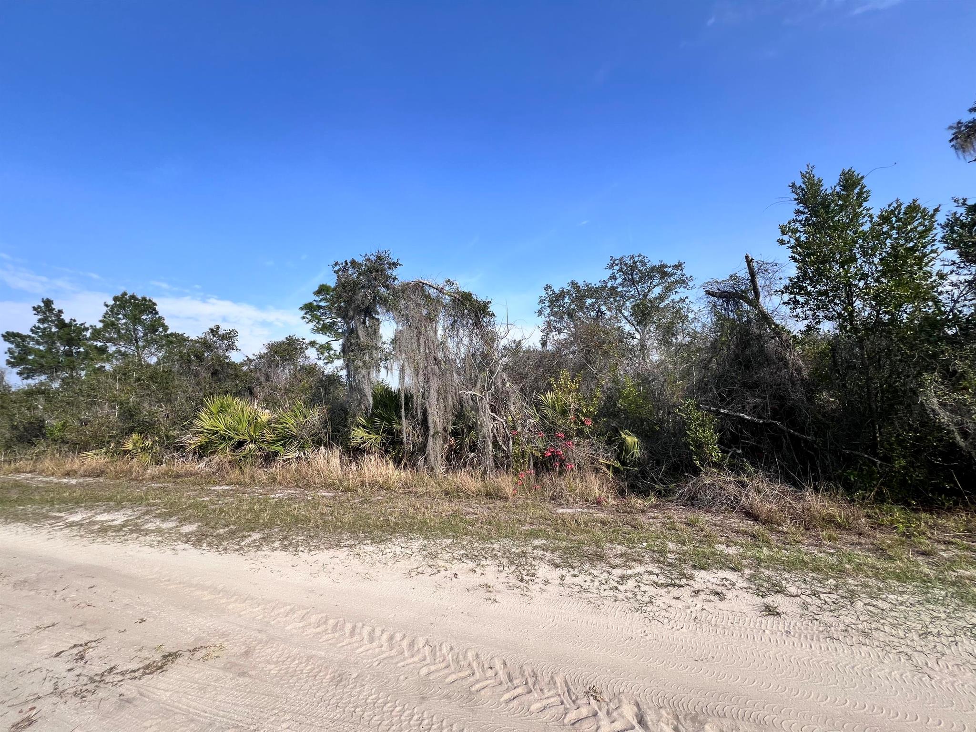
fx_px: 367
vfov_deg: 89.9
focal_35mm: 13
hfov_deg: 106.2
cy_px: 366
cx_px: 488
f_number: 1.8
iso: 32
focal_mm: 1.57
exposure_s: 1/1488
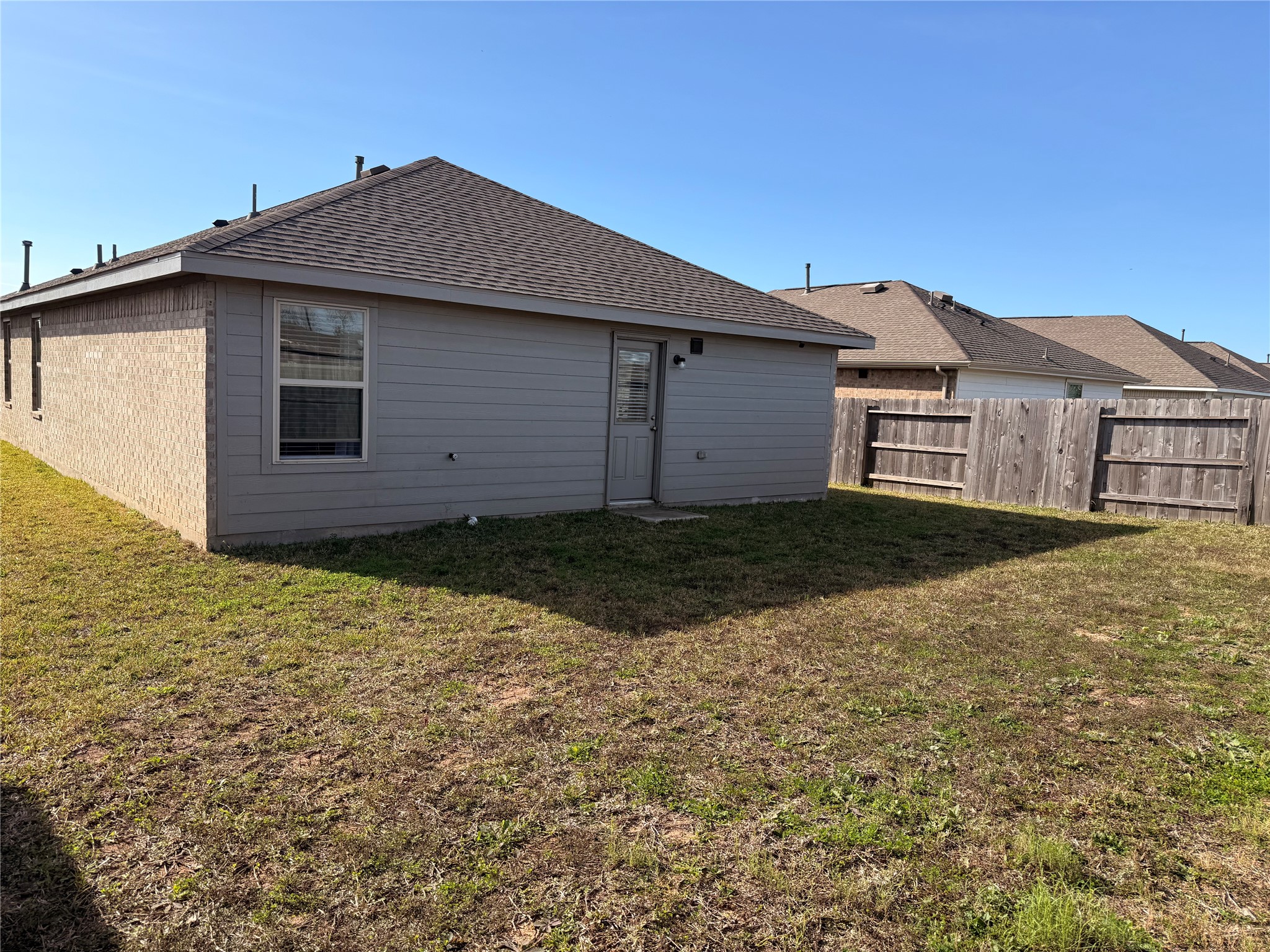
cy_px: 476
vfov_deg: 56.8
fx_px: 881
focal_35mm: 24
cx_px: 635
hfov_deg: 71.6
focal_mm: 6.76
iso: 80
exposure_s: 1/3145
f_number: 1.78
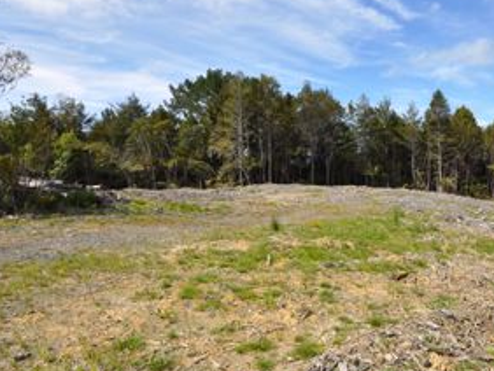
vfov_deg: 56.9
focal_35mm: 24
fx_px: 343
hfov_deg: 69.1
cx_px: 338
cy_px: 192
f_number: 9
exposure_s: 1/320
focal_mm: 10
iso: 200
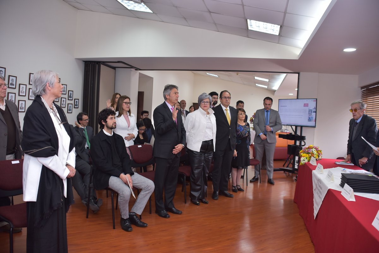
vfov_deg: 33.4
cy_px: 126
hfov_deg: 48.5
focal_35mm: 40
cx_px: 190
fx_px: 421
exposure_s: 1/100
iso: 640
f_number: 4.5
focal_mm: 40
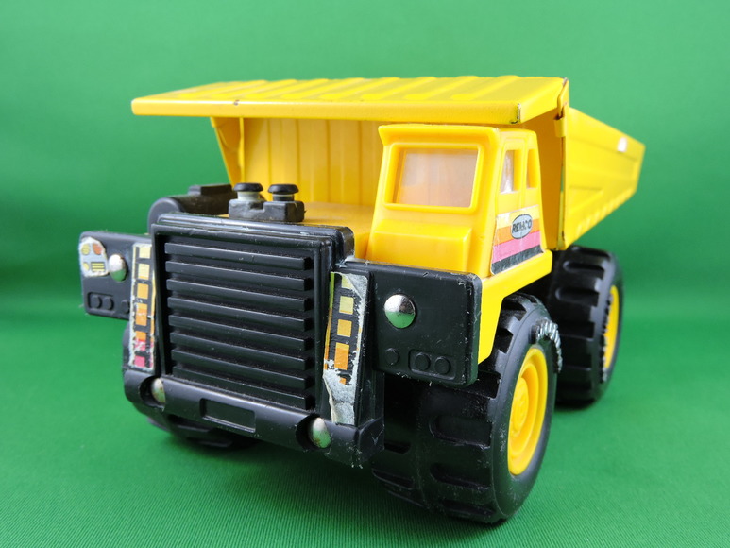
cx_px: 365
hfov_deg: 55.3
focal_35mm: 33
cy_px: 274
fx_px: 696
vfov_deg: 43.0
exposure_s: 1/30
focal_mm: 5.9
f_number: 3.6
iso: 160
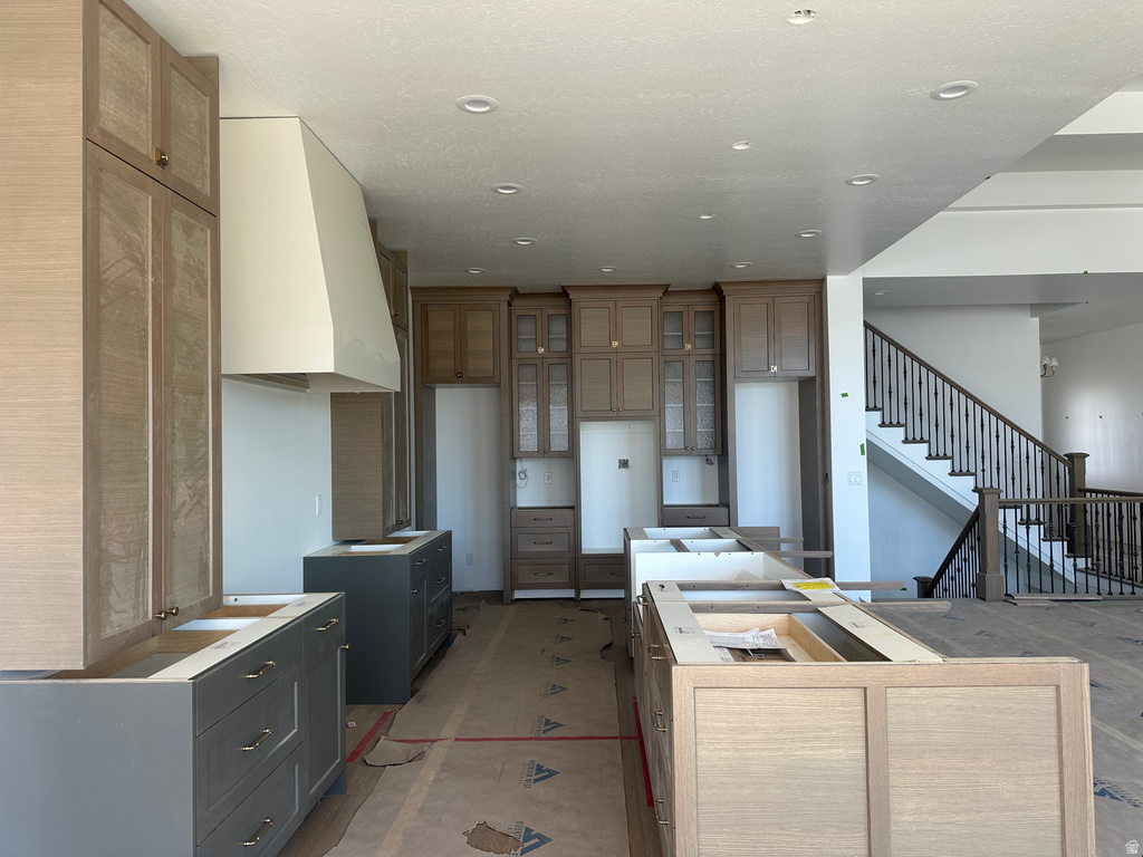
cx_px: 572
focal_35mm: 24
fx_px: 792
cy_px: 428
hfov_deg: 71.6
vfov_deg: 56.8
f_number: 1.78
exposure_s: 1/121
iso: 80
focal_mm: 6.86
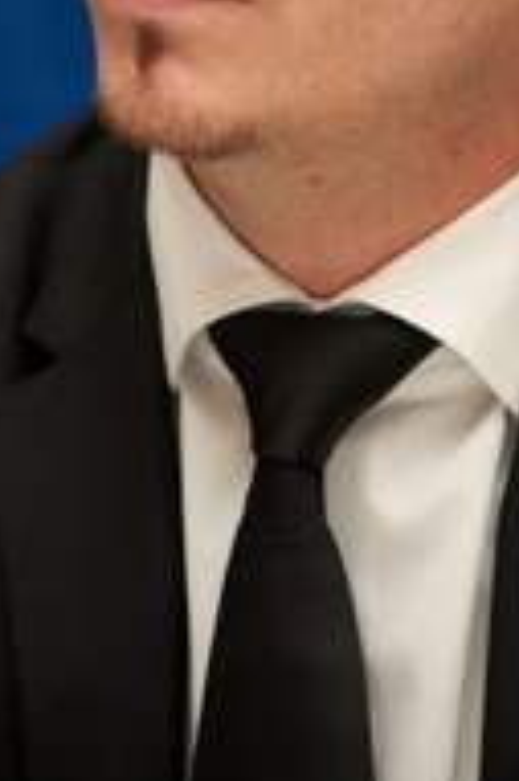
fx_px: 9077
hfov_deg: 3.3
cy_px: 25
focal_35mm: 419
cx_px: 347
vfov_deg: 4.9
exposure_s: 1/60
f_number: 5.6
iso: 1000
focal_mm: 200
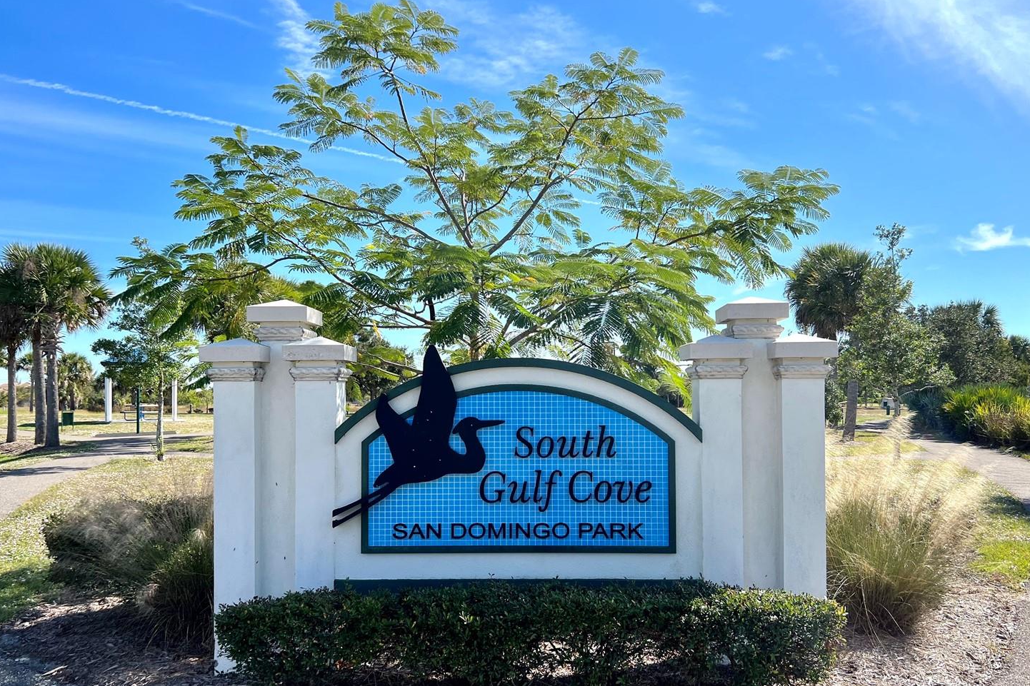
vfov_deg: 43.5
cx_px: 521
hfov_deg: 61.9
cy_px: 391
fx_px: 858
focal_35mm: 30
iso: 50
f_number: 1.5
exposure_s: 1/4115
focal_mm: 5.7
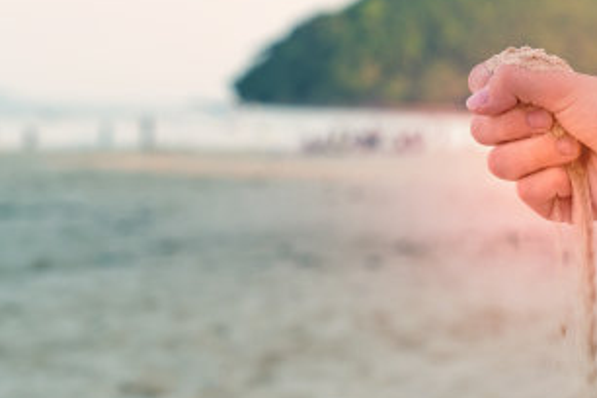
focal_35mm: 140
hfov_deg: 14.6
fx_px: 2321
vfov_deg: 9.8
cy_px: 150
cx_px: 347
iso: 250
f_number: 5.6
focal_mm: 70
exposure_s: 1/250
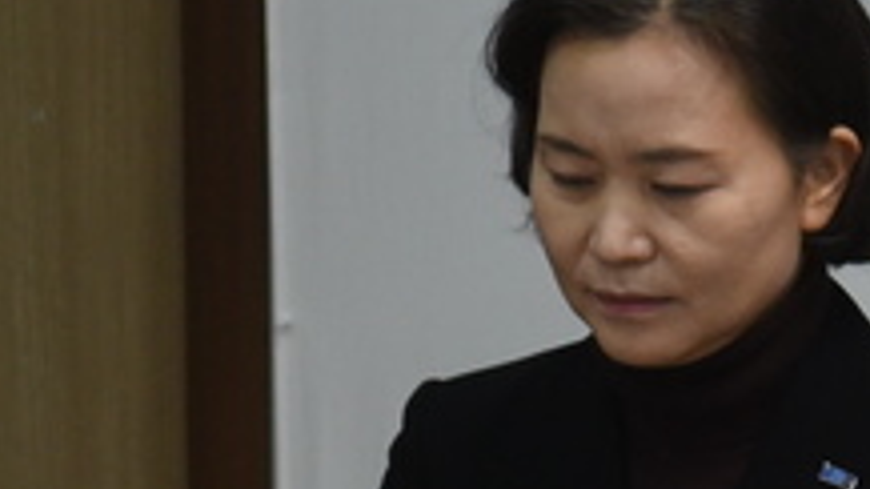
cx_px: 2065
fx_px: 10910
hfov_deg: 4.5
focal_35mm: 473
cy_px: 210
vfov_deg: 2.6
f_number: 2.8
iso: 1250
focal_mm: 70
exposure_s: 1/400
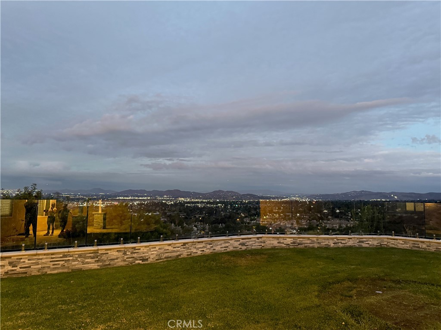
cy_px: 165
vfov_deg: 56.8
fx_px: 306
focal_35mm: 24
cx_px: 220
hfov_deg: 71.6
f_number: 1.78
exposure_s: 1/30
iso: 800
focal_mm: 6.76
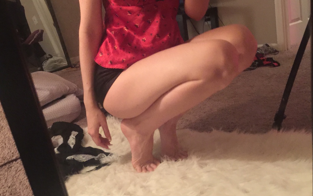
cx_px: 159
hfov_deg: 47.2
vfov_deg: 30.1
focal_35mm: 42
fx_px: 358
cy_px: 52
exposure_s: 1/4
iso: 80
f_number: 2.2
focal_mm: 4.15
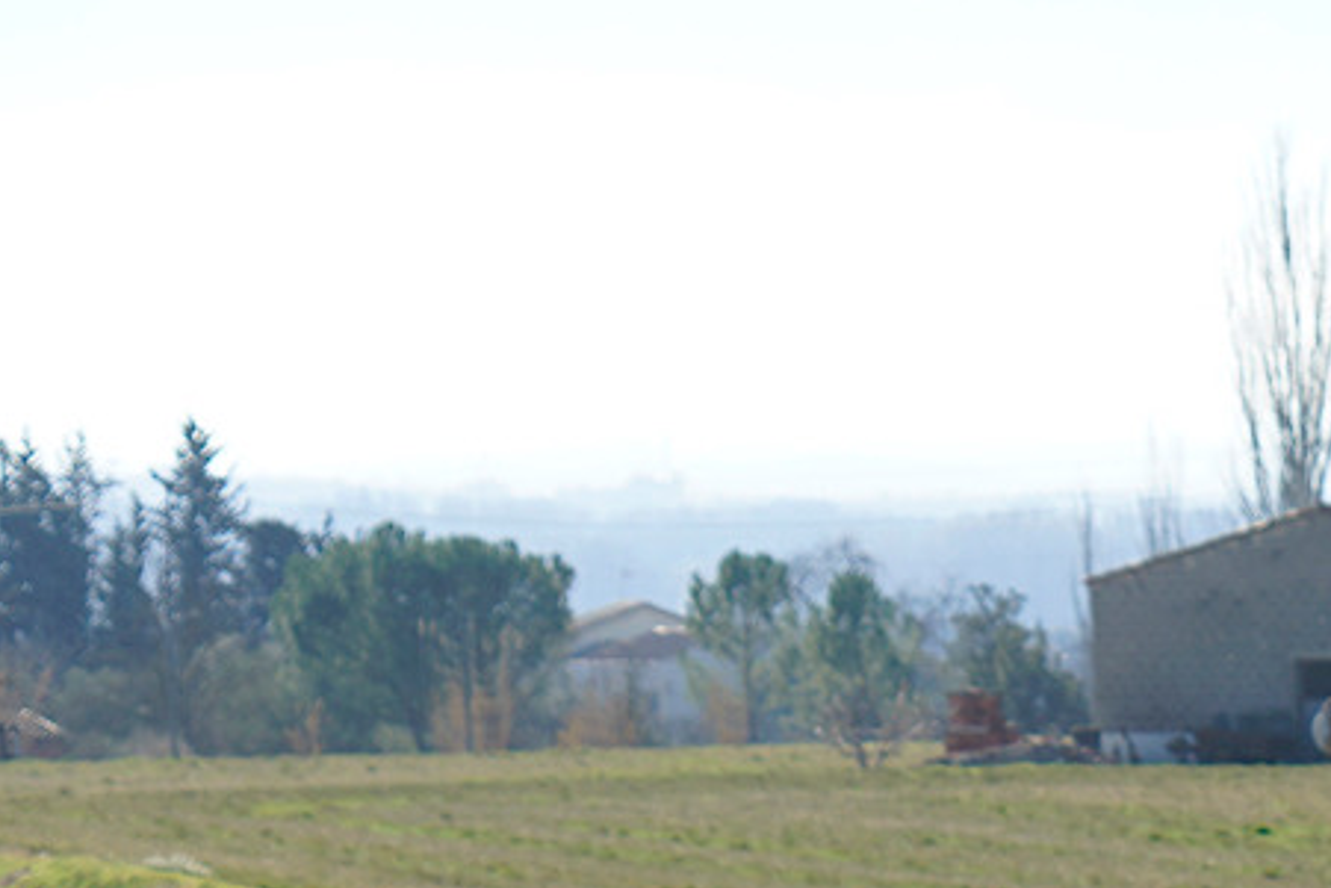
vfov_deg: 5.9
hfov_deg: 8.8
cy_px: 1978
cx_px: 2022
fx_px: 8395
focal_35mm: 227
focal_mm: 50
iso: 100
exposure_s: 1/400
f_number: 5.6
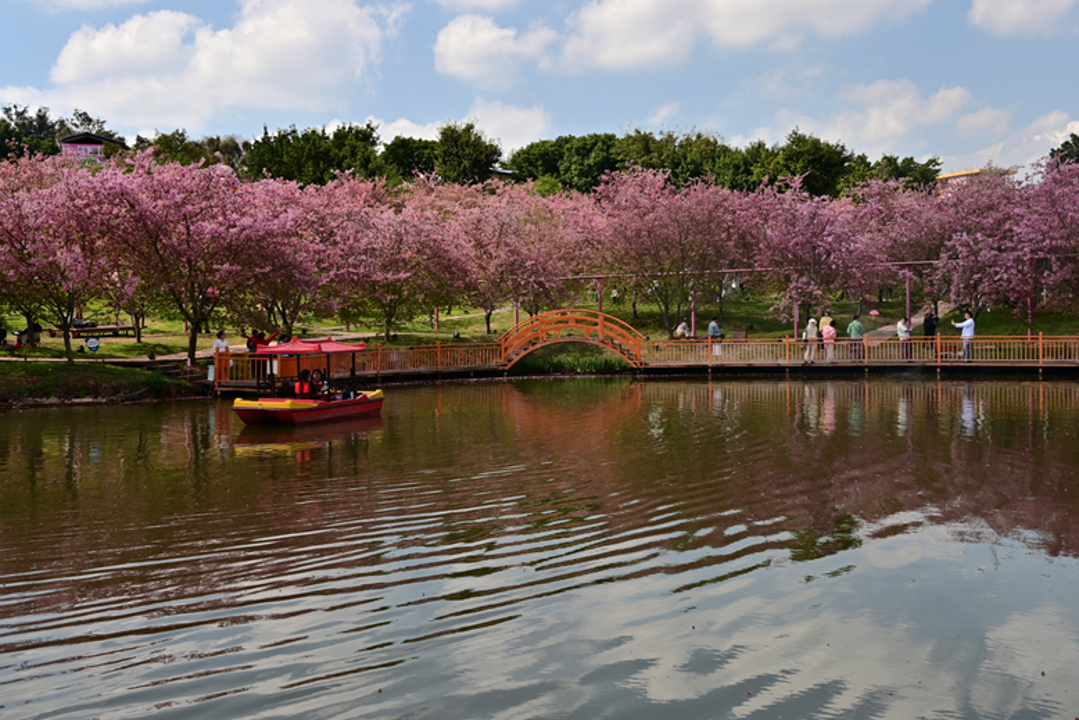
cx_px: 562
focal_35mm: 37
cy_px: 333
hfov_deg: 51.9
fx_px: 1109
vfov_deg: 35.9
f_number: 8
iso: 100
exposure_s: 1/125
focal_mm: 24
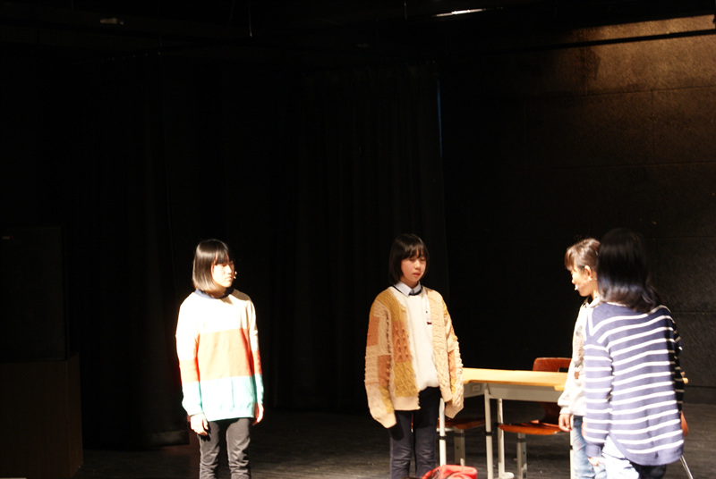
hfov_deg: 24.6
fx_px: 1643
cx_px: 358
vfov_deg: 16.6
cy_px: 240
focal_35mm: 82
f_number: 5.6
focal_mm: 55
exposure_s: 1/3
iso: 400
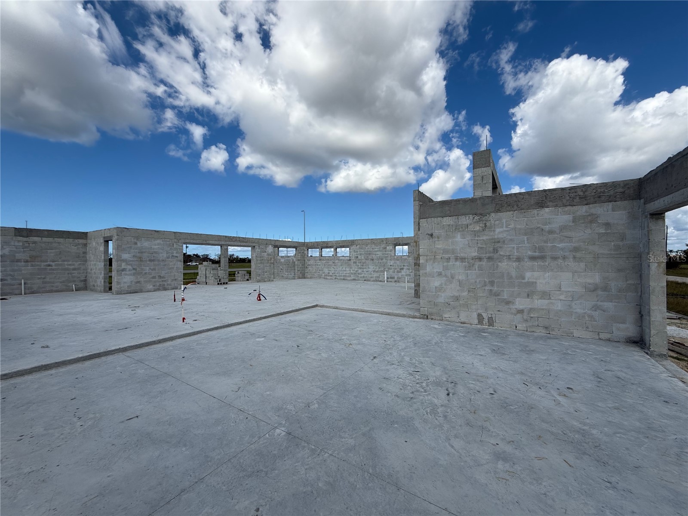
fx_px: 278
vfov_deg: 85.7
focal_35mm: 14
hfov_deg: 102.1
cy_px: 258
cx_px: 344
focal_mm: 2.22
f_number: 2.2
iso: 50
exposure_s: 1/3891
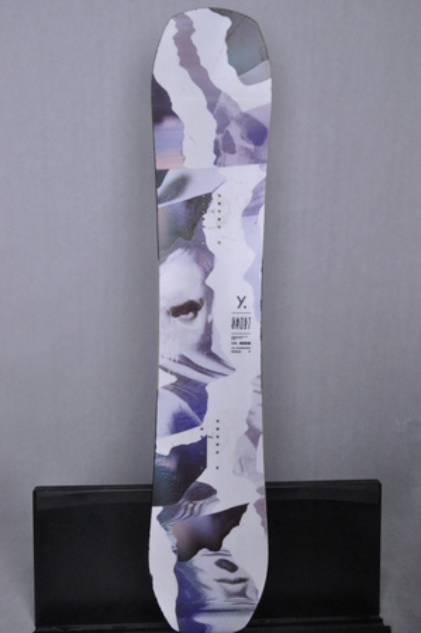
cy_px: 316
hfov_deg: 39.9
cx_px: 210
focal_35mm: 33
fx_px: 580
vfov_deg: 57.3
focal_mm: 22
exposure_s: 1/125
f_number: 11
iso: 3200
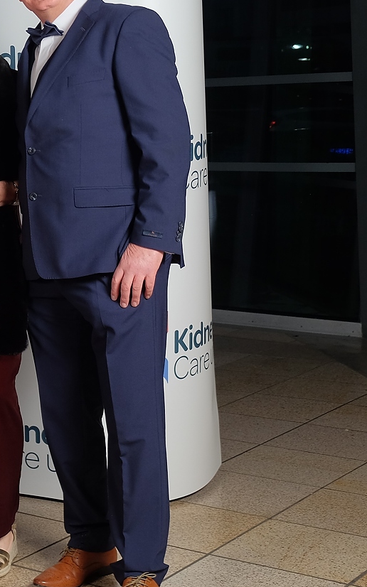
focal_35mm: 80
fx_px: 1281
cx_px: -167
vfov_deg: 25.8
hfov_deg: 15.2
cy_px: 220
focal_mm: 24.3
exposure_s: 1/180
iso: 400
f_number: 4
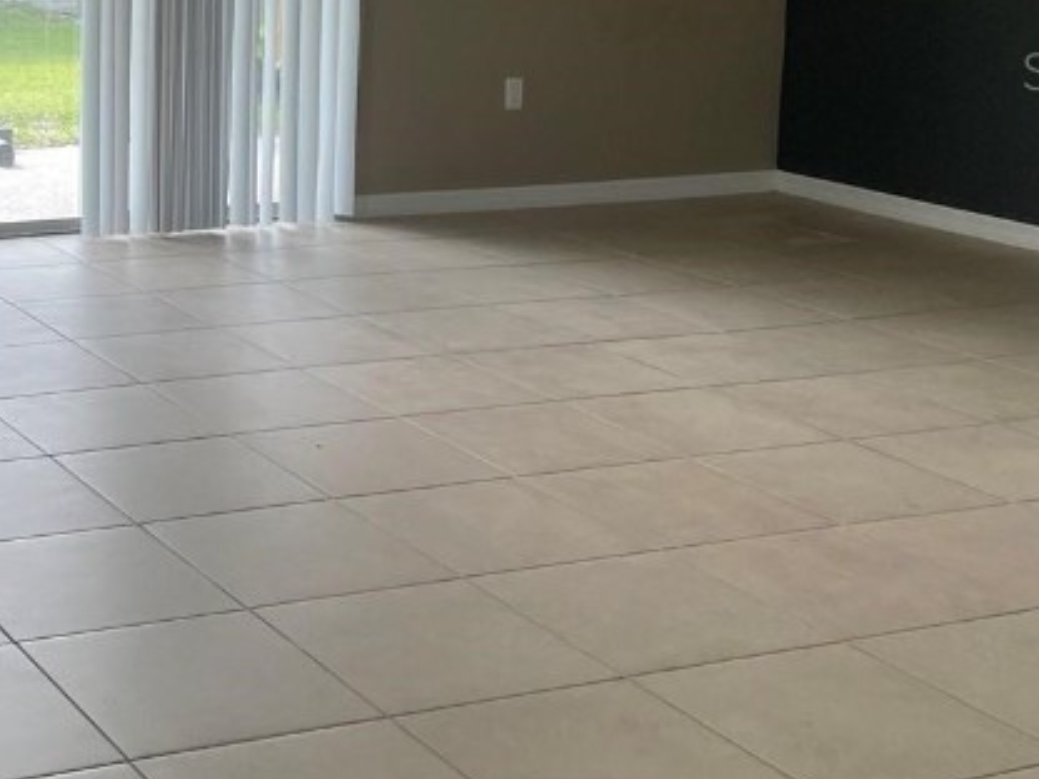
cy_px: 70
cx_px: -20
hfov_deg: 28.3
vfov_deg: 22.4
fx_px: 1921
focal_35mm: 64
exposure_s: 1/121
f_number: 1.6
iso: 50
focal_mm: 4.2
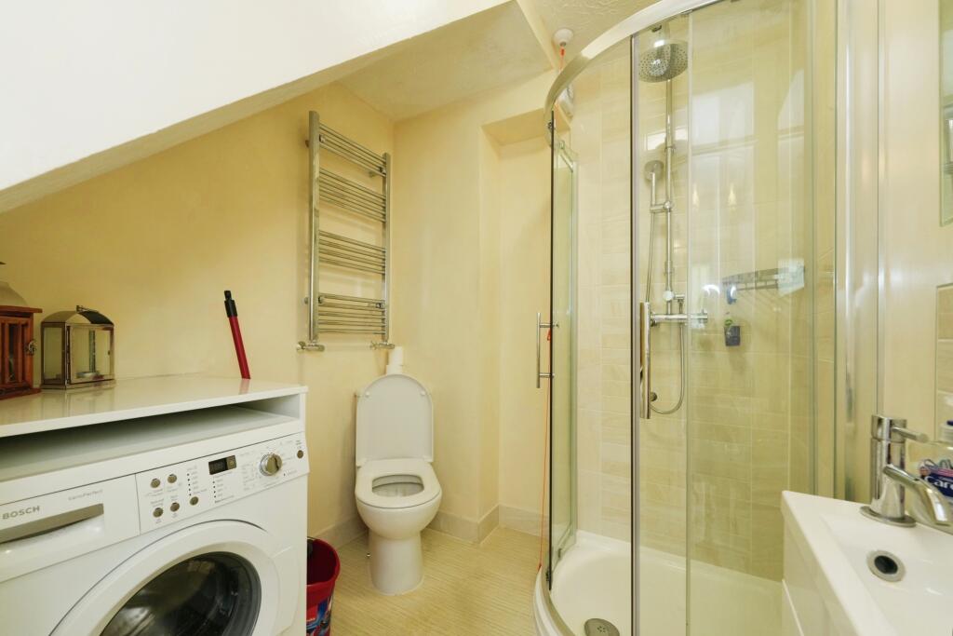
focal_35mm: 14
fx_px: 371
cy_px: 318
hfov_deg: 104.2
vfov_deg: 81.2
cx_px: 476
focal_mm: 14
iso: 800
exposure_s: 1/30
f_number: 6.3
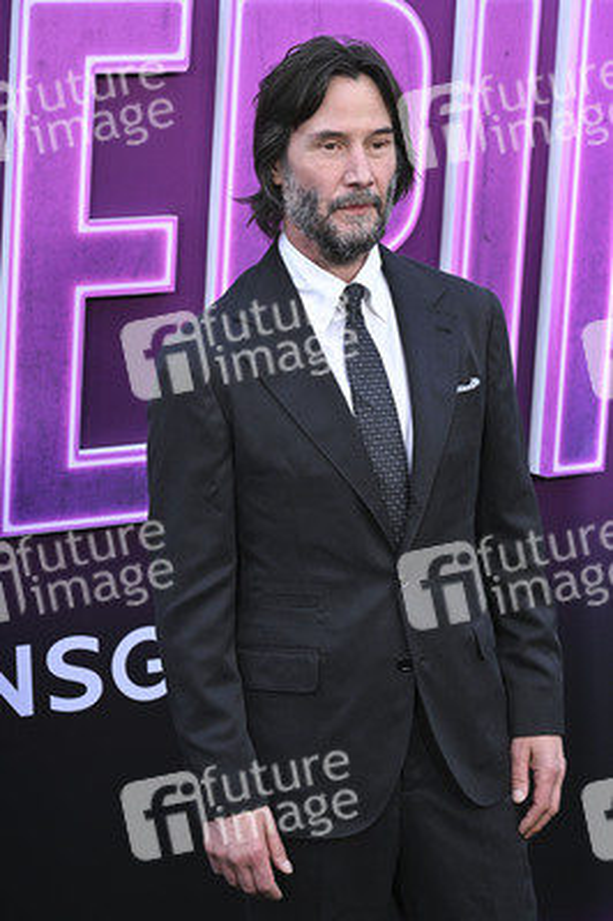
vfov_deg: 26.3
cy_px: 460
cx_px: 306
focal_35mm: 77
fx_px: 1970
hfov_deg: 17.7
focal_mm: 77
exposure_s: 1/320
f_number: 5.6
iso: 1600
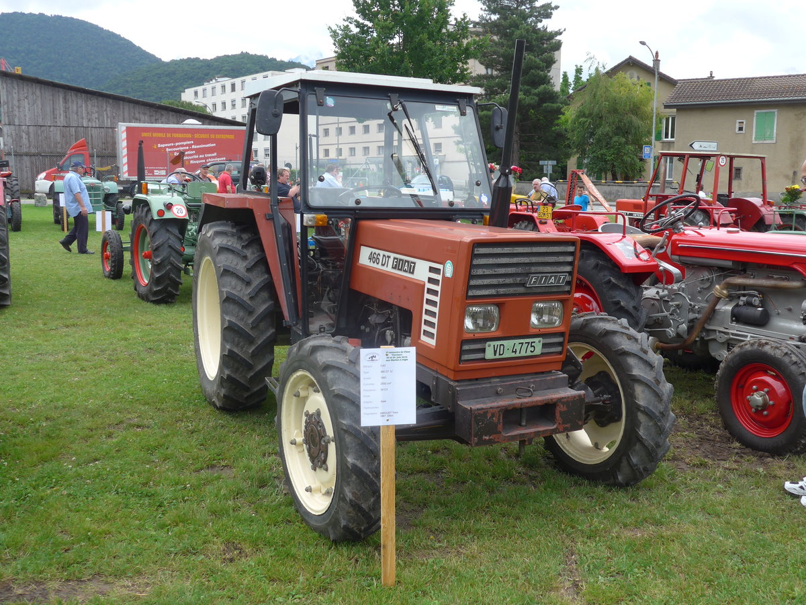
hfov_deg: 54.0
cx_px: 403
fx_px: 792
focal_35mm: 34
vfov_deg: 41.8
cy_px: 302
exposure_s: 1/320
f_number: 2.8
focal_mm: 7
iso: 80
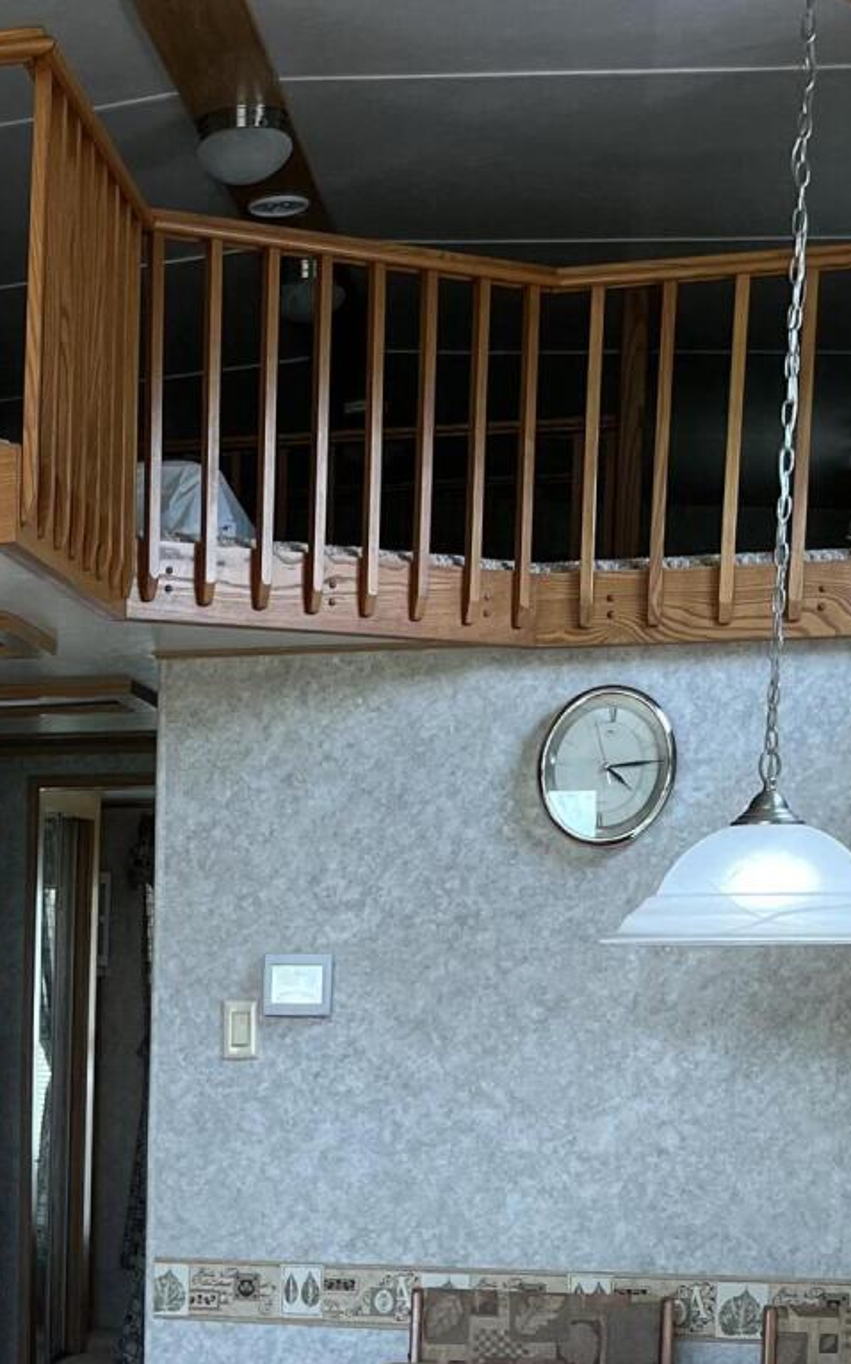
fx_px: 2675
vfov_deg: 27.4
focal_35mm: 72
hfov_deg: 16.9
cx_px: -280
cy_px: 1268
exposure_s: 1/120
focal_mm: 5.1
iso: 40
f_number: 1.6
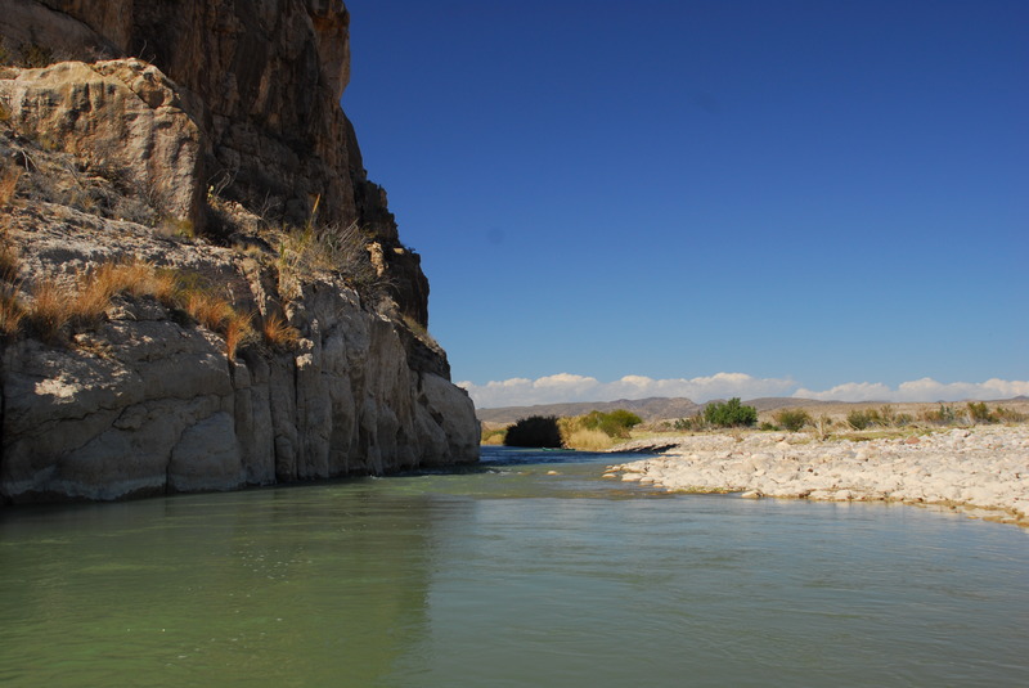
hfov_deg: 42.3
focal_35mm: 46
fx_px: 1330
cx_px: 514
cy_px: 344
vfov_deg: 29.0
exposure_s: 1/180
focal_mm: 31
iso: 160
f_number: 7.1
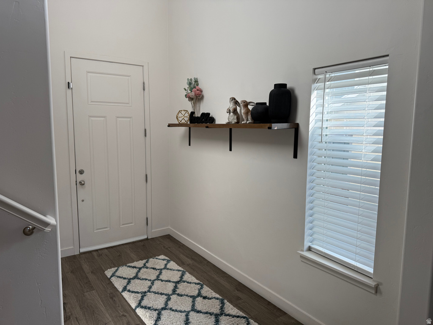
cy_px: 162
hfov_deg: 71.6
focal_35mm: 24
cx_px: 216
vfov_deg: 56.8
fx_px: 300
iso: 80
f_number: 1.78
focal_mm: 6.76
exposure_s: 1/387
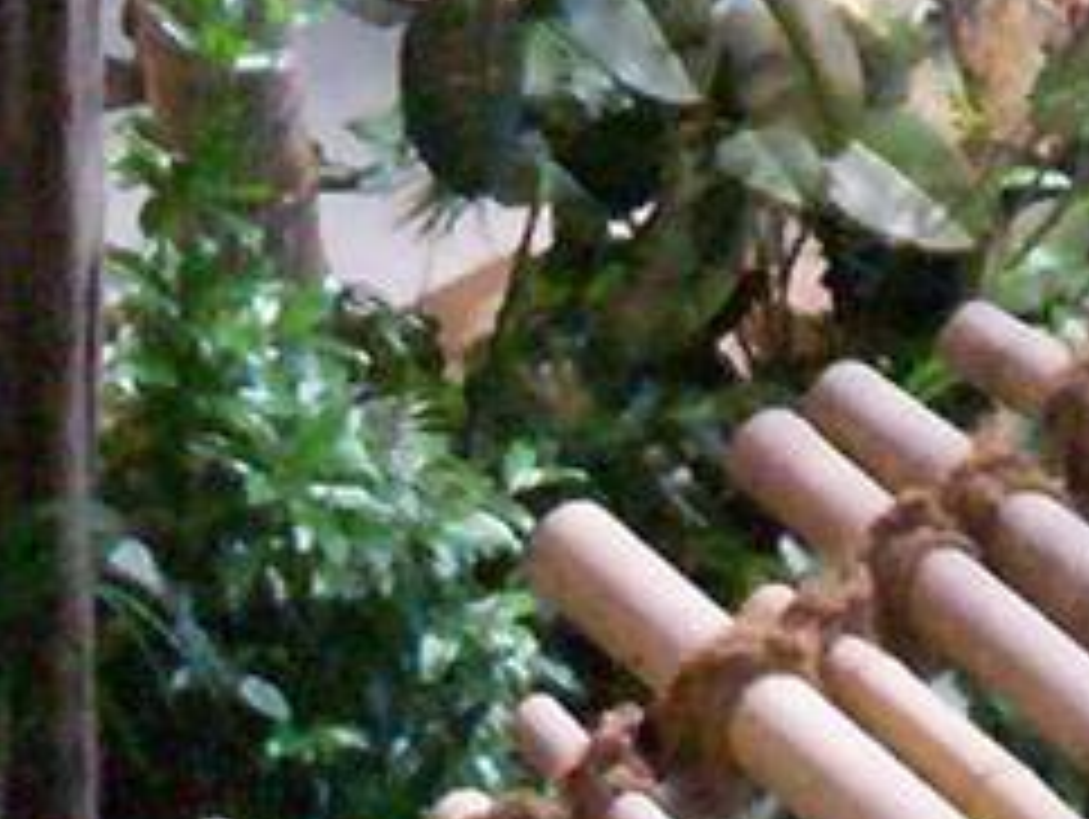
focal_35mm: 238
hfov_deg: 8.3
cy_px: -878
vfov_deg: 6.1
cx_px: 176
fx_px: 7495
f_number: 4.5
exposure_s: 1/8
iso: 267
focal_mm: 5.9
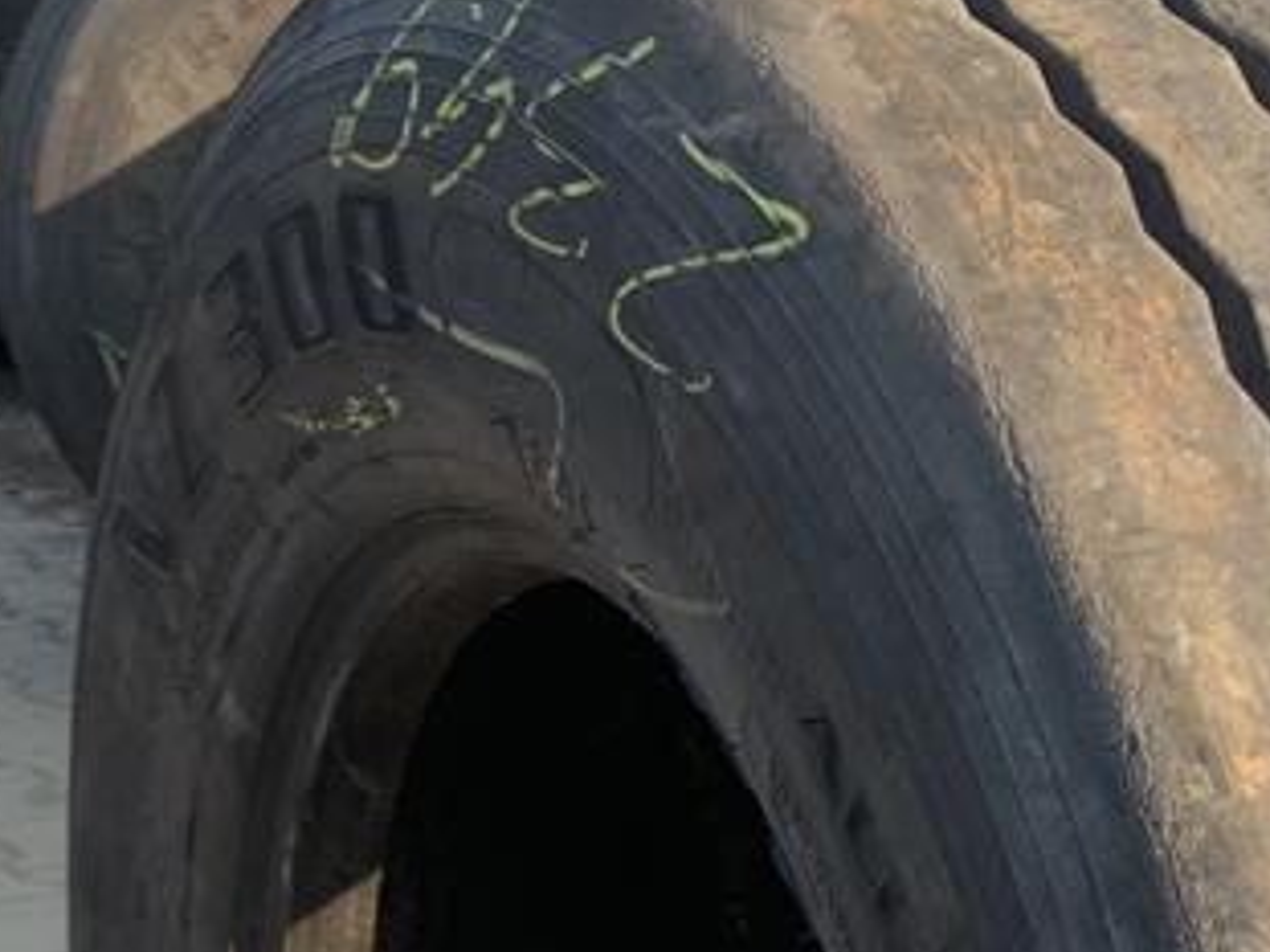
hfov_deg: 18.8
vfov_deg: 13.9
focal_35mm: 101
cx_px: 1325
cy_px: 1367
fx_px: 3704
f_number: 1.8
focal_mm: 4.25
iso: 25
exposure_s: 1/268
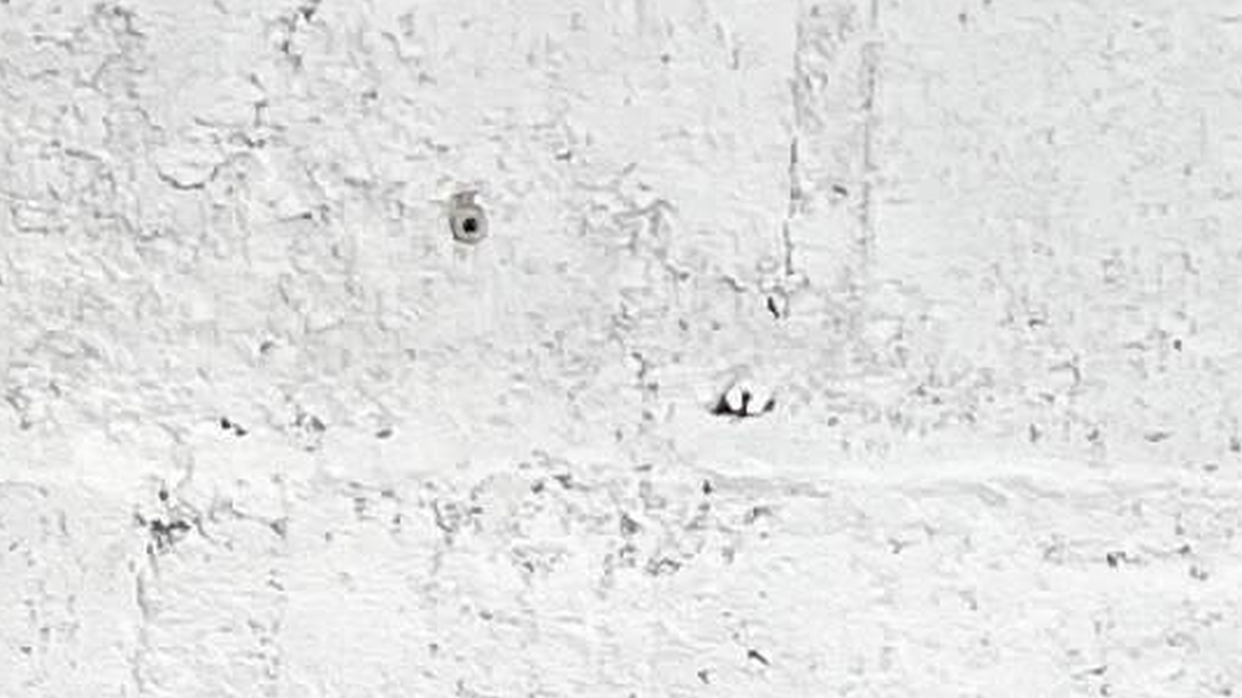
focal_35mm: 214
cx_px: -1033
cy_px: 2322
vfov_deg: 5.3
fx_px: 7046
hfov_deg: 9.6
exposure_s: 1/100
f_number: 1.6
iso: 50
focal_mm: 4.2
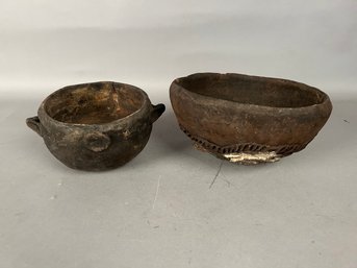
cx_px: 178
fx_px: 268
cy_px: 134
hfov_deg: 67.3
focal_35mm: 26
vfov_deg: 53.0
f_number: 1.5
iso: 250
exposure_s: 1/60
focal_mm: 5.7
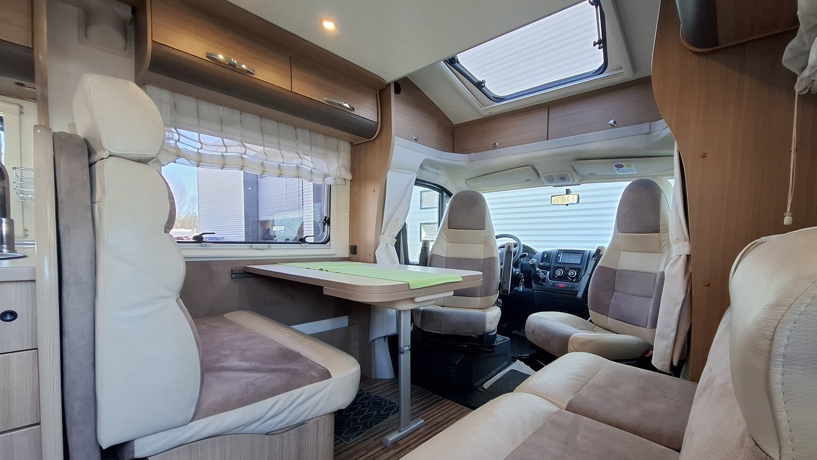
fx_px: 325
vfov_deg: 70.2
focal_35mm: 15
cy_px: 260
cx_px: 430
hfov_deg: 102.9
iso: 160
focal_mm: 1.74
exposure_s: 1/50
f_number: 2.2
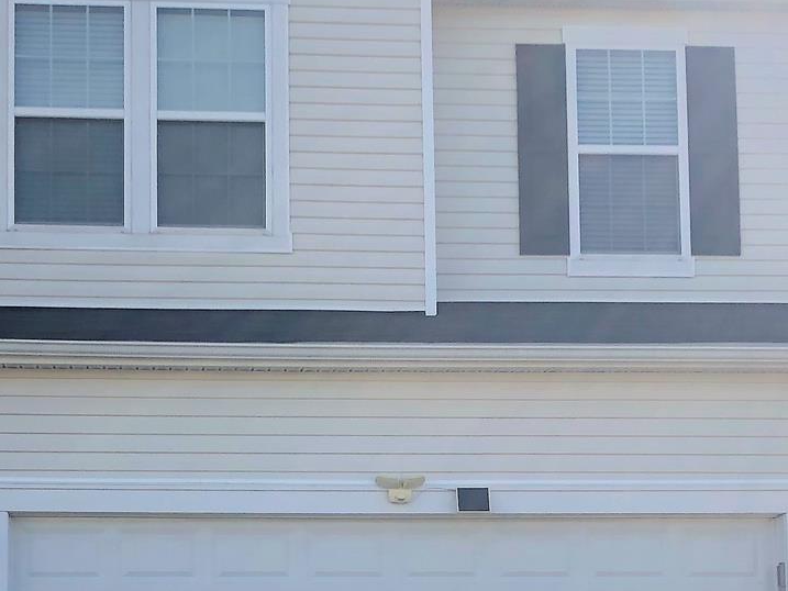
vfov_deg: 18.1
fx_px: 1821
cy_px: 558
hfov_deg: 24.2
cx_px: 210
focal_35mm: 80
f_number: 1.8
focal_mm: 3.99
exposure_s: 1/1946
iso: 20
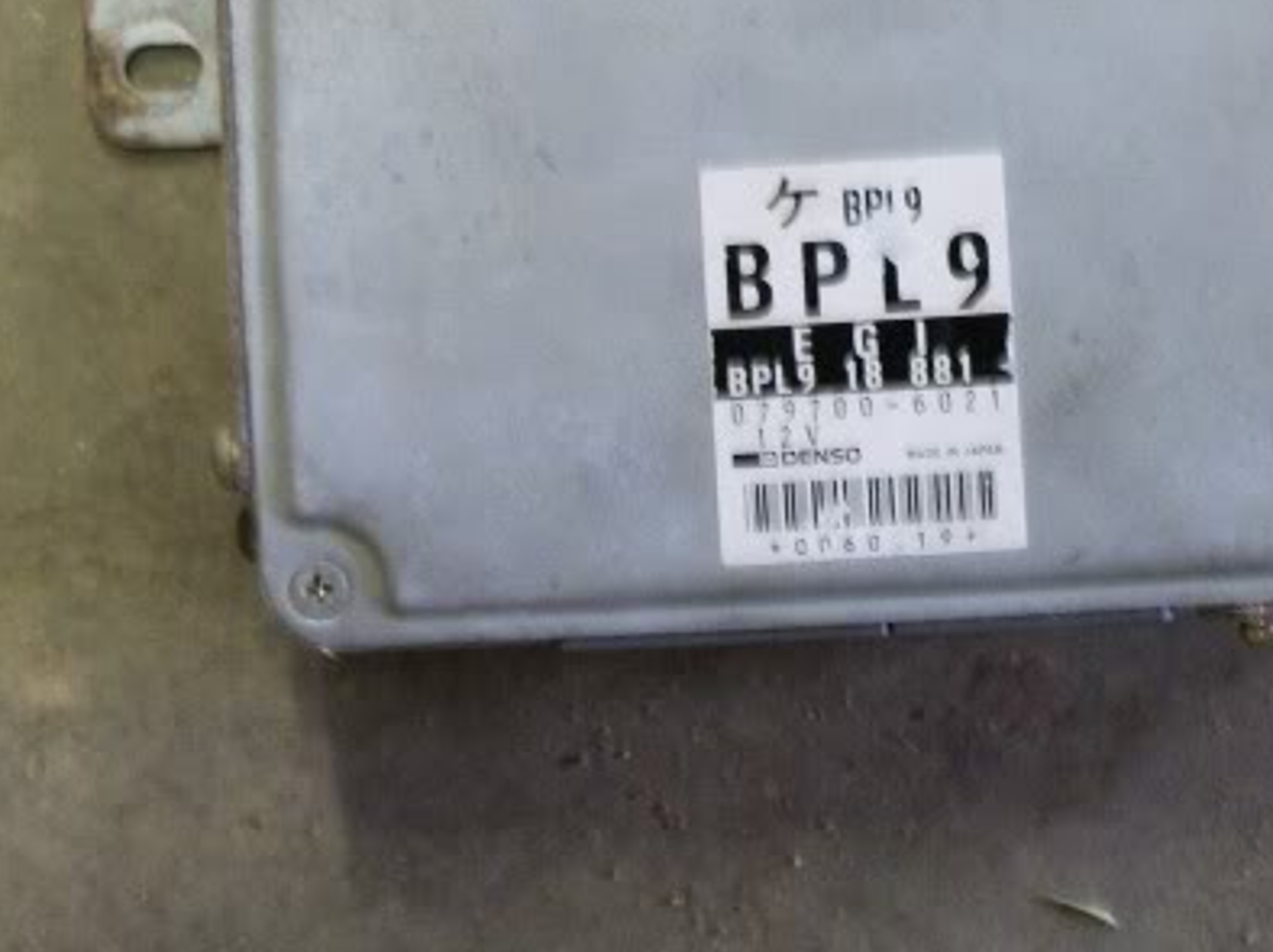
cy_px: 119
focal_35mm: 65
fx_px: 2389
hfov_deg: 29.6
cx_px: 847
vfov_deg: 22.1
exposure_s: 1/8
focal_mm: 5.7
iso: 250
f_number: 2.9
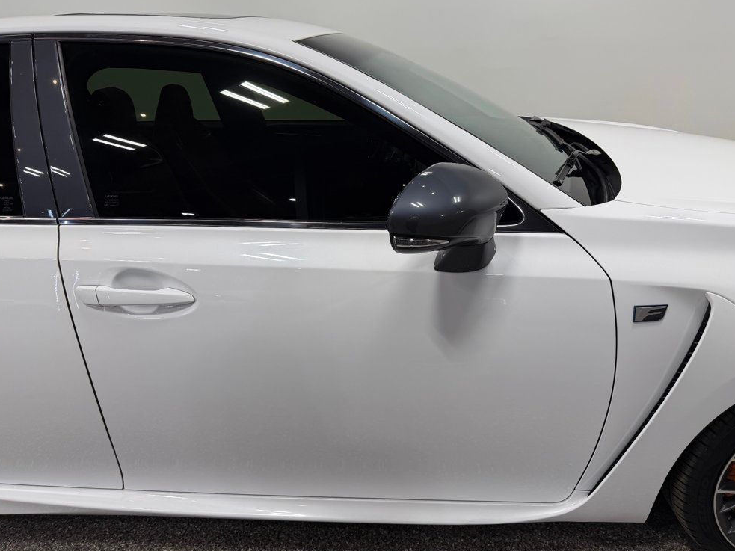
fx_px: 531
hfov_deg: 69.4
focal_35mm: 25
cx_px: 361
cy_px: 280
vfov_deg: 54.9
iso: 80
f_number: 1.78
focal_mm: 6.76
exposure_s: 1/443
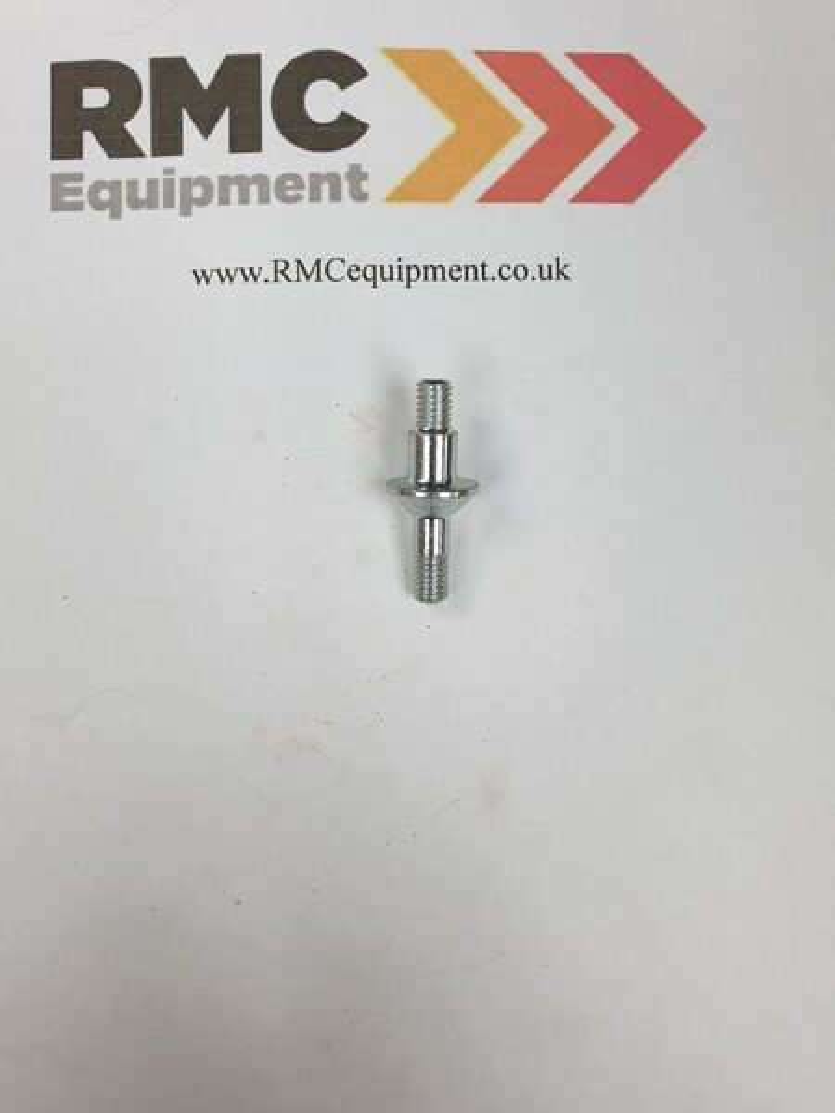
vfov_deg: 67.3
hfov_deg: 53.1
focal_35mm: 26
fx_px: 836
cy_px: 556
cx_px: 418
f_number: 2.4
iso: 64
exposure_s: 1/100
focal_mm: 4.3
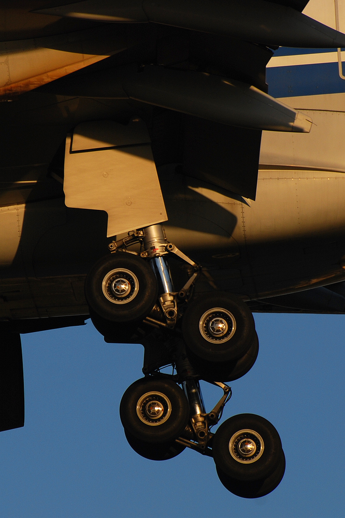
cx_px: 172
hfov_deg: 3.1
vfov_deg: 4.6
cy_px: 259
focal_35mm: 450
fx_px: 6473
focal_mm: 300
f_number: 8
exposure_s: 1/500
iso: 100
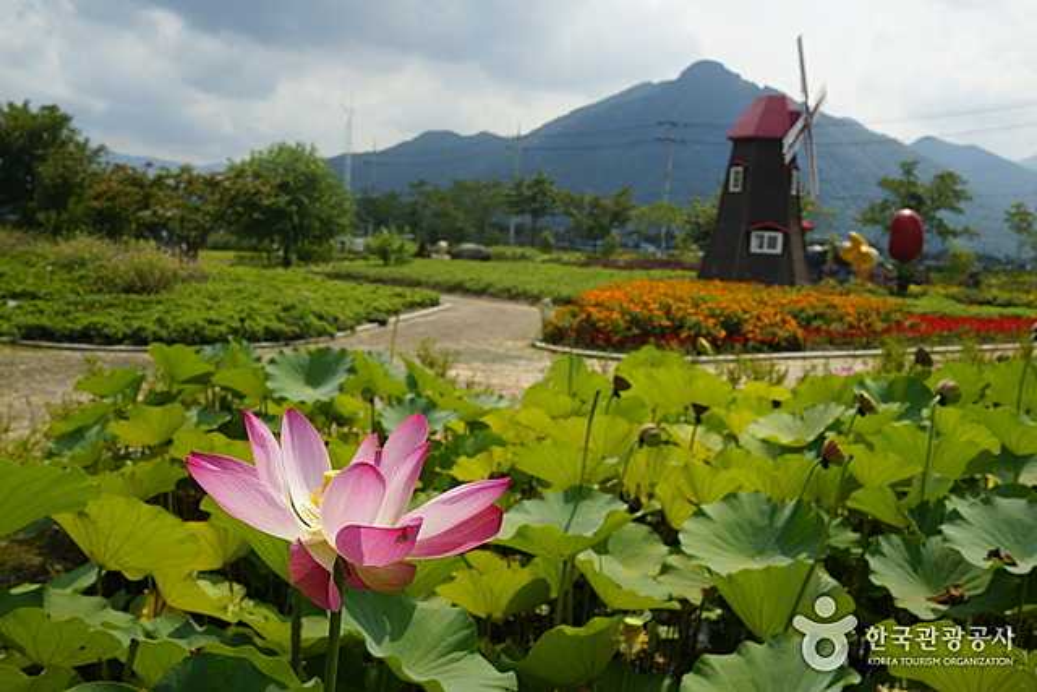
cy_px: 346
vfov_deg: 37.9
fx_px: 1008
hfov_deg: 54.4
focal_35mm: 35
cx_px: 518
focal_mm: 35
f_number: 9
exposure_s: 1/640
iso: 500
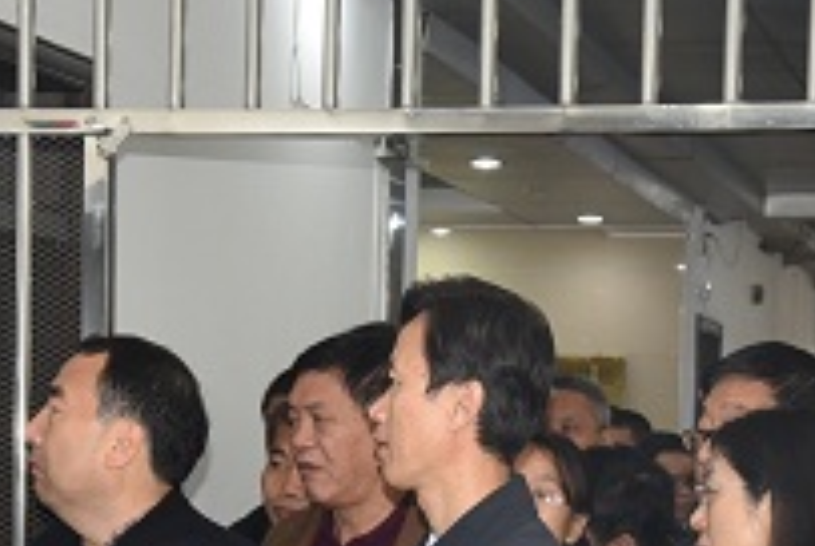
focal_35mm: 118
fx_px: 2675
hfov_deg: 17.3
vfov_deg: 11.4
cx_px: 458
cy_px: 642
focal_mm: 40
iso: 1600
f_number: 5.6
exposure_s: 1/60
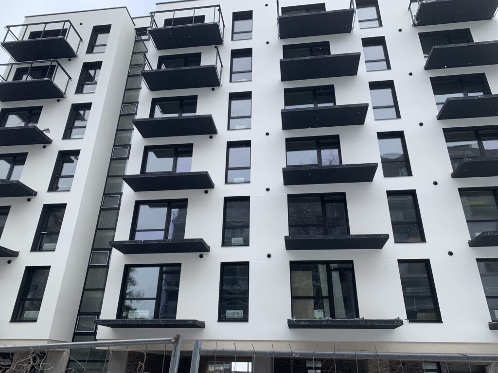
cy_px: 186
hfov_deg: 67.3
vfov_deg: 53.1
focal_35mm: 26
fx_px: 374
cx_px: 249
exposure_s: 1/452
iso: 25
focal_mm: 4.25
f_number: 1.8
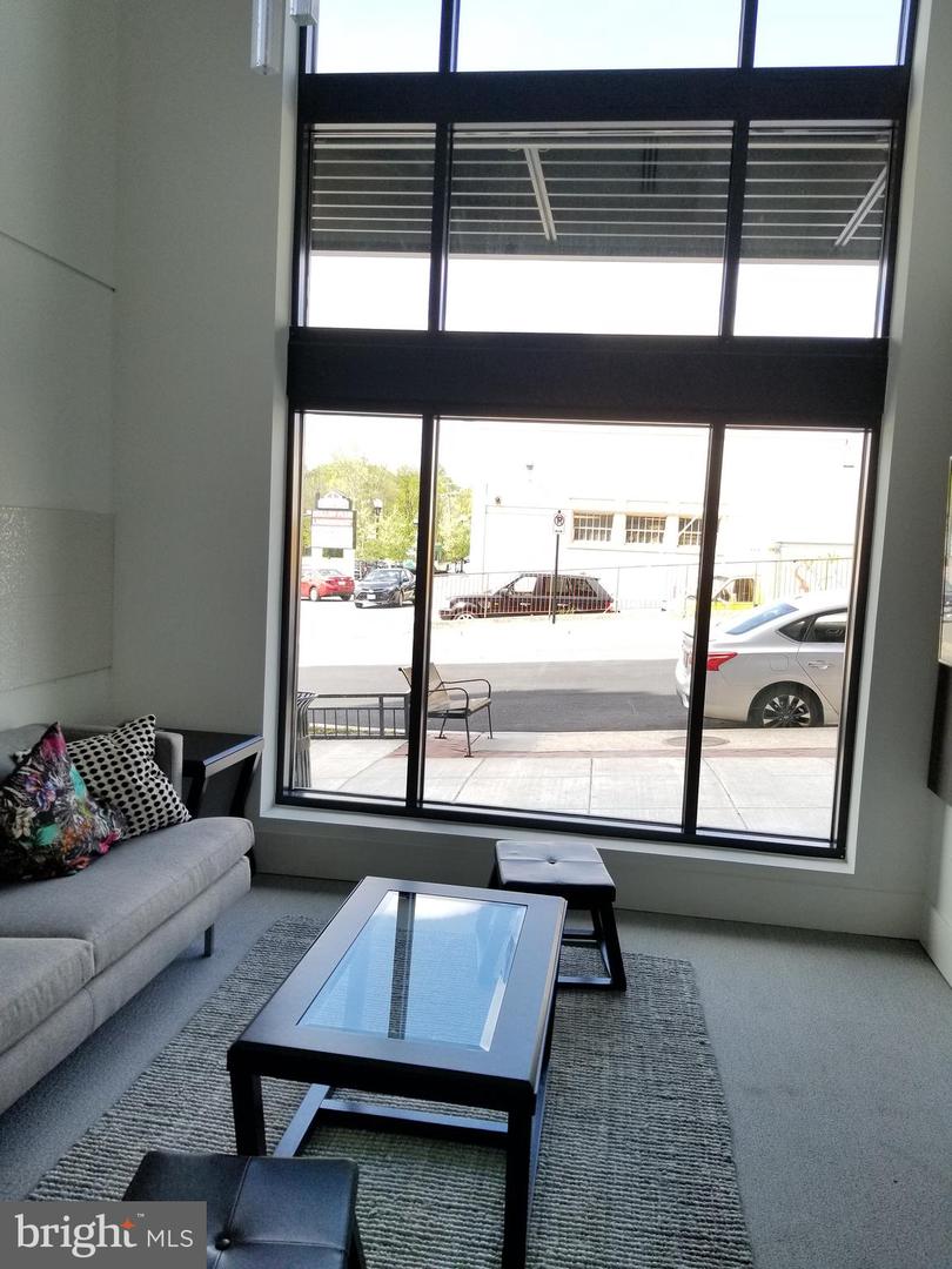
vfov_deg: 67.3
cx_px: 476
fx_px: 953
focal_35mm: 26
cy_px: 634
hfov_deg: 53.1
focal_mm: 4.25
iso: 50
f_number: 1.7
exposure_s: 1/301
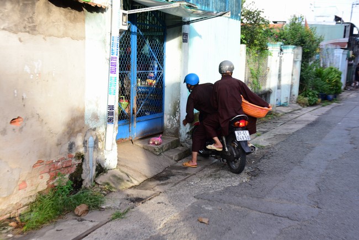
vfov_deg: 29.3
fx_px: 459
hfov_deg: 42.7
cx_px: 180
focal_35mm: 46
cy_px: 120
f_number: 6.3
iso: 250
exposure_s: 1/100
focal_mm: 46
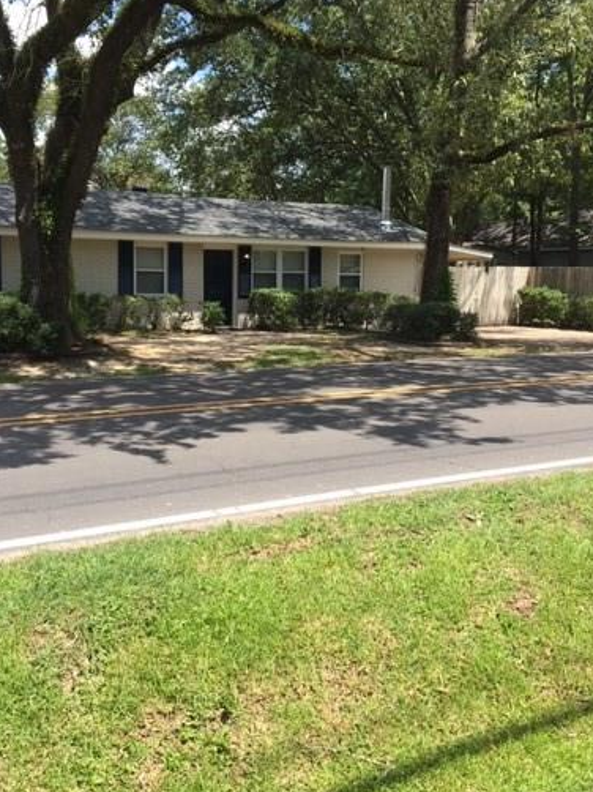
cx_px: 298
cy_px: 342
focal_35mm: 37
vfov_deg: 50.0
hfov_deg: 38.6
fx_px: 846
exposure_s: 1/668
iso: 25
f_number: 2.2
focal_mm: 4.15
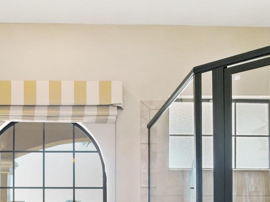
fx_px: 351
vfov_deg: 29.3
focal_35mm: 45
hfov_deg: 41.4
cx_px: 86
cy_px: 218
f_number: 11
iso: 2000
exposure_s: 1/60
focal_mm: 10
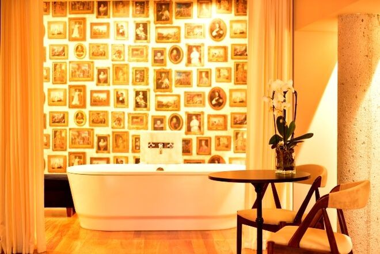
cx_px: 190
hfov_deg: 33.4
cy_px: 127
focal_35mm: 60
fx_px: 634
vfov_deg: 22.7
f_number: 2.8
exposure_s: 1/2.5
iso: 320
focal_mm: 60
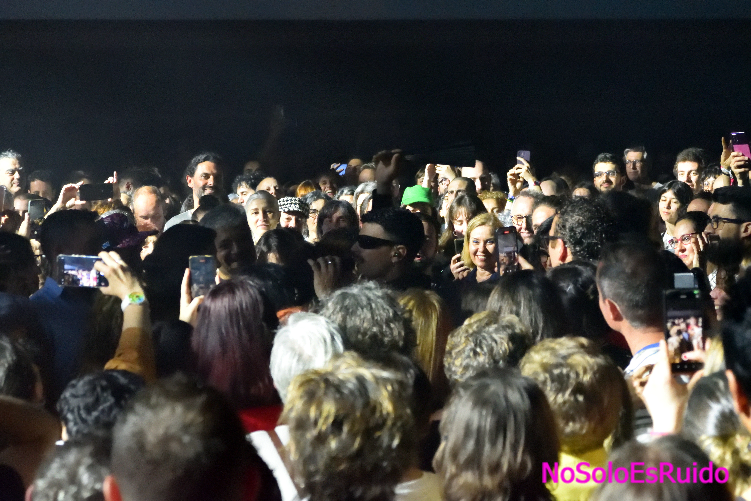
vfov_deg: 11.4
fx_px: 2503
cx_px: 376
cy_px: 250
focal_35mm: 120
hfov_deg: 17.1
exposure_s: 1/125
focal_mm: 80
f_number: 5.6
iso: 11400
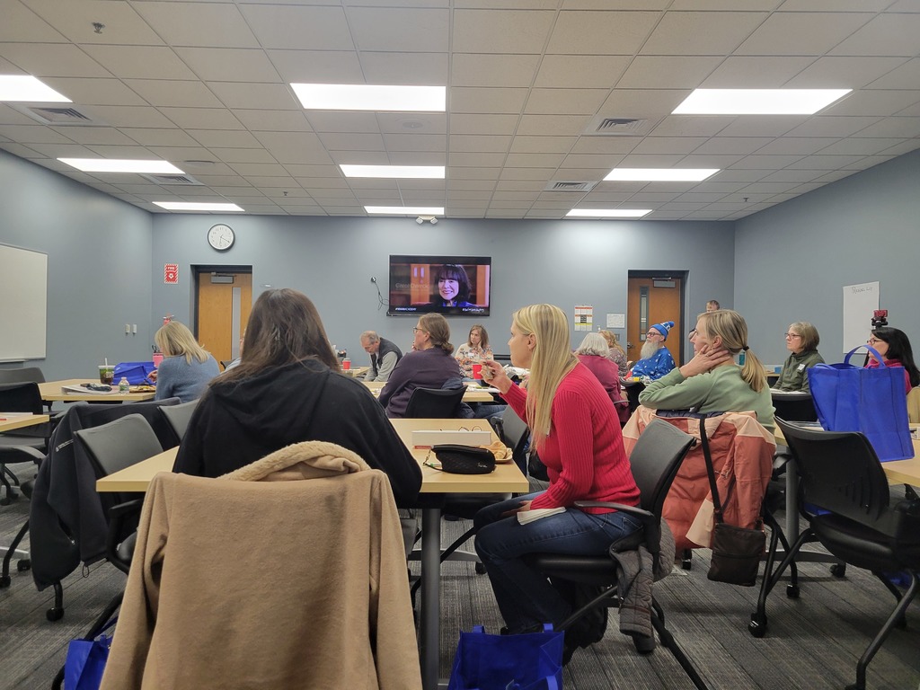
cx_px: 460
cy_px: 345
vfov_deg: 53.1
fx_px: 691
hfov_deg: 67.3
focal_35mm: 26
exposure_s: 1/120
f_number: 1.8
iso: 200
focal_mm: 5.4
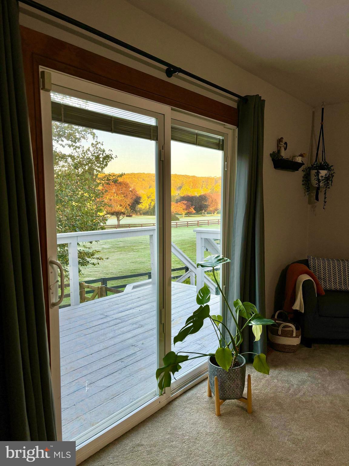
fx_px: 350
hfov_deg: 53.1
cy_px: 233
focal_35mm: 26
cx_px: 174
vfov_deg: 67.3
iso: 40
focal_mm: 5.96
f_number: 1.6
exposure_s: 1/189
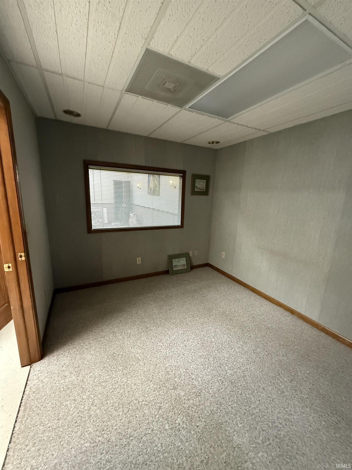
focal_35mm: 14
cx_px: 176
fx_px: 190
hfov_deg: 85.7
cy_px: 235
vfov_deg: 102.1
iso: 800
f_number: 2.2
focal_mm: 2.22
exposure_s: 1/60
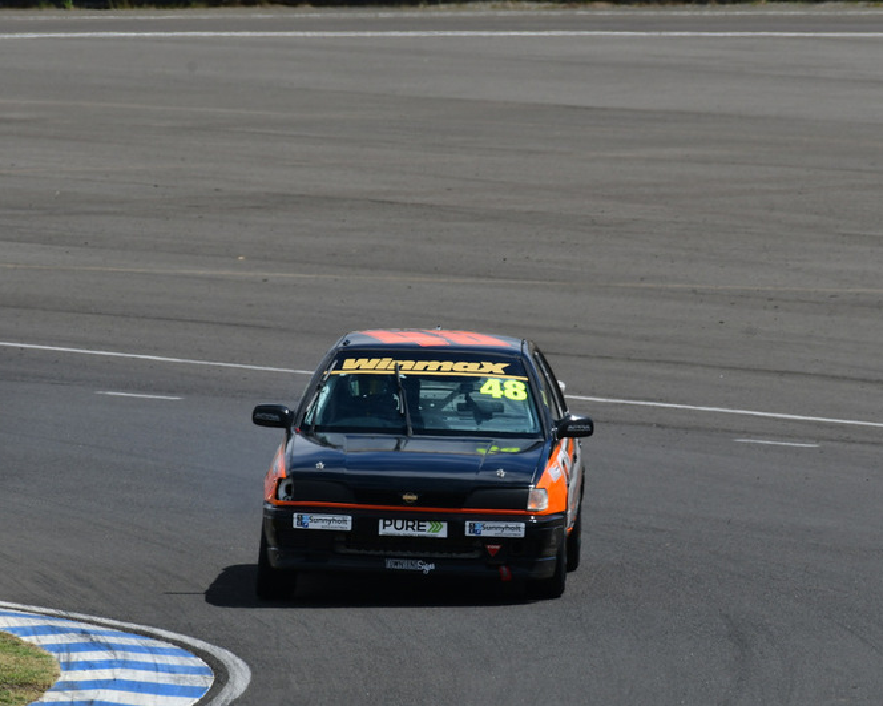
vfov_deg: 1.8
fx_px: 22158
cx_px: 475
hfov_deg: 2.3
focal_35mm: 848
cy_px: 352
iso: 200
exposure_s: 1/640
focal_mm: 500
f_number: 10
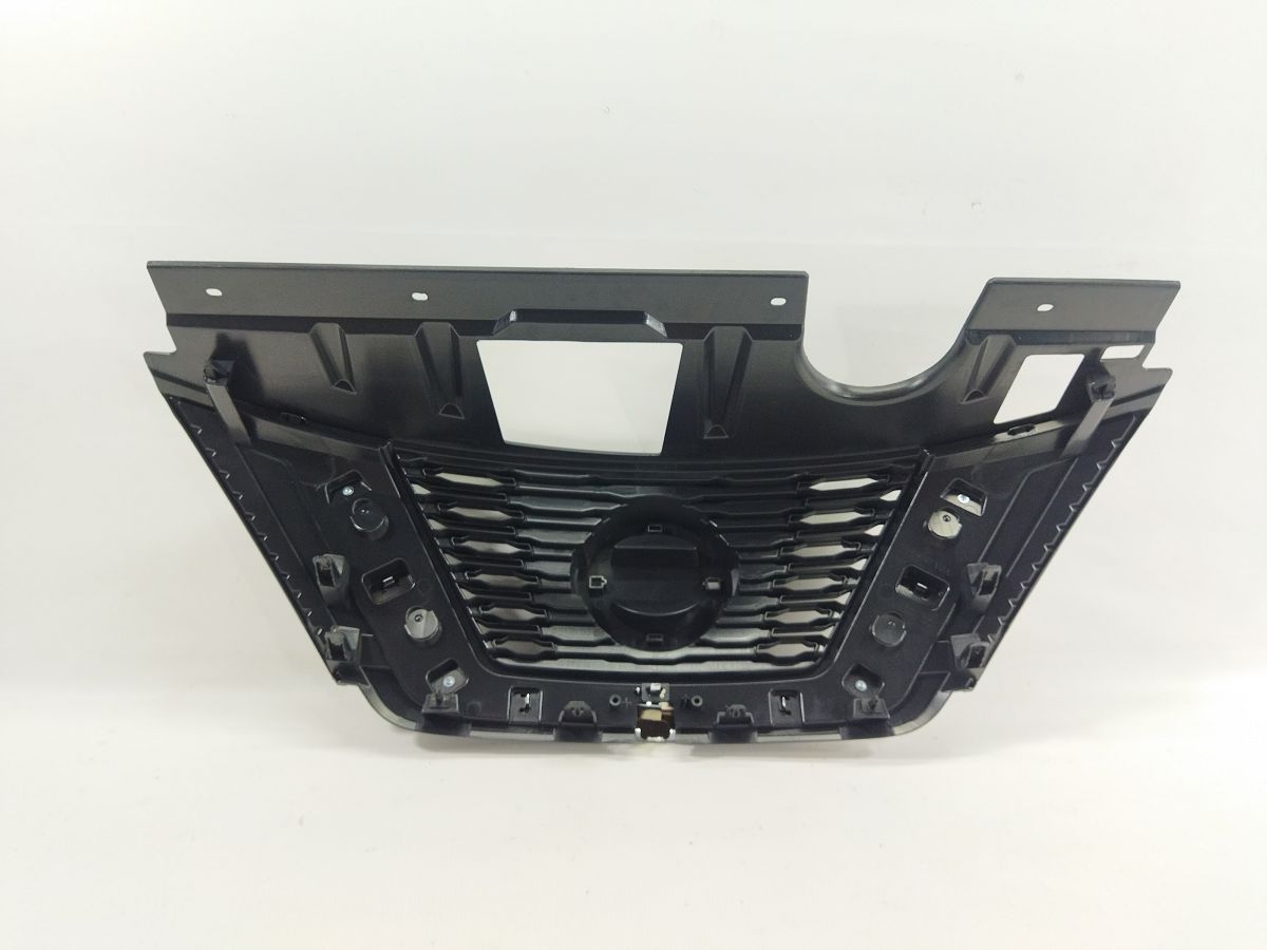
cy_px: 475
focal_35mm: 27
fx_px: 988
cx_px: 634
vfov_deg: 51.4
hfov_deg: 65.3
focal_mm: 4.71
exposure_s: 1/100
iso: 140
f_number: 1.79
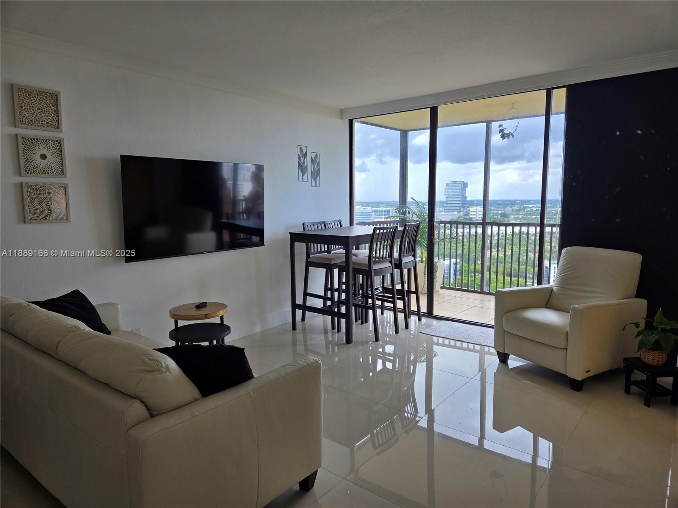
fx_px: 450
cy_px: 254
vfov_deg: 58.9
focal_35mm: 23
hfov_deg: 73.9
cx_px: 339
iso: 25
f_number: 1.8
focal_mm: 5.4
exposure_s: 1/159
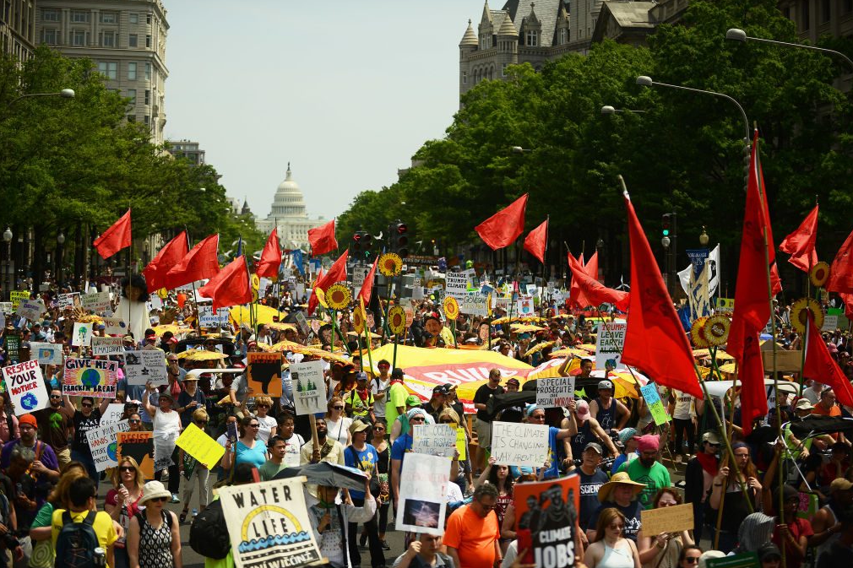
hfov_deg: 28.5
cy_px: 283
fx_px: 1682
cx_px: 429
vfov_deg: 19.2
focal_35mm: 71
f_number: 2.8
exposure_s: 1/4000
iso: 100
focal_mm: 70
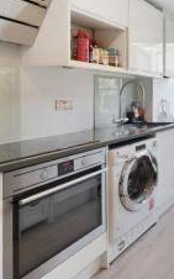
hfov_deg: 24.6
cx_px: 292
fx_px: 228
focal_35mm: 30
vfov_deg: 61.4
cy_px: 93
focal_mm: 14
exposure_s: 1/6
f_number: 16
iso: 250
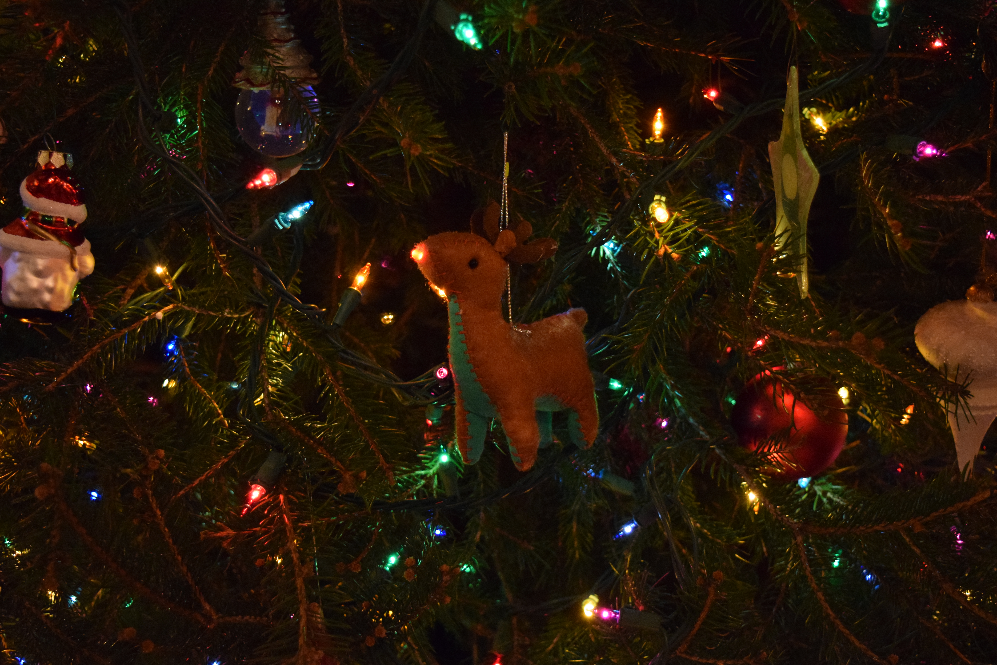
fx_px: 1261
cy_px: 342
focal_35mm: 46
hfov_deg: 43.1
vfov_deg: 29.5
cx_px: 489
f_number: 4.2
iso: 4000
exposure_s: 1/60
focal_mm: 29
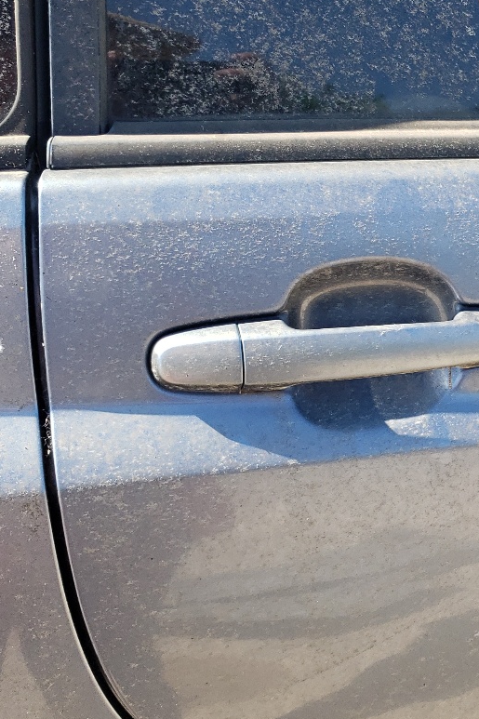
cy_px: 292
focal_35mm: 56
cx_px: 638
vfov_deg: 35.5
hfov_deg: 21.6
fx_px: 1118
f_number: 1.5
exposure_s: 1/500
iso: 50
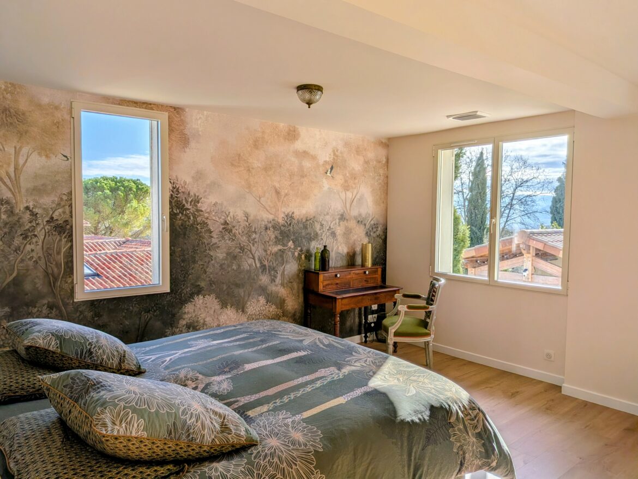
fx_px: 442
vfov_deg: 56.8
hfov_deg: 71.6
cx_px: 319
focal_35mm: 24
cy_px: 240
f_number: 1.7
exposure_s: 1/6098
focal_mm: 4.53
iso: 30
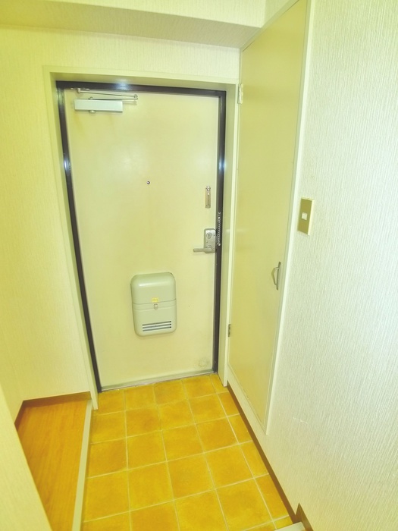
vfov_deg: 71.6
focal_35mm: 24
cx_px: 199
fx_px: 368
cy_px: 266
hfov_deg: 56.8
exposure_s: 1/15
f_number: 2
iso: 400
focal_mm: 5.1
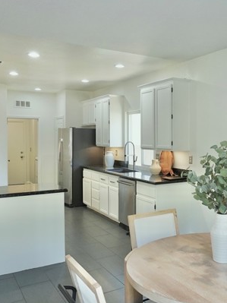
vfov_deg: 50.1
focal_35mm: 37
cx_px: 180
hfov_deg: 37.3
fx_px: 324
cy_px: 144
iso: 800
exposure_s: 1/160
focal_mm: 16
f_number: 4
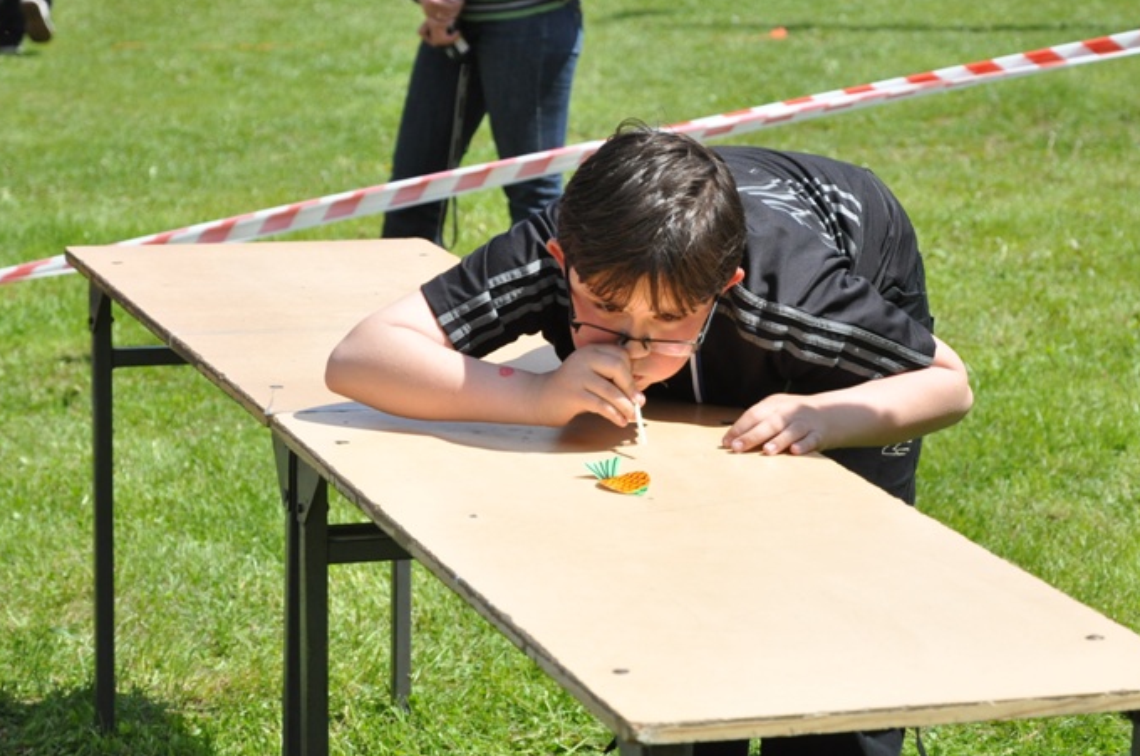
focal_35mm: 120
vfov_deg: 11.4
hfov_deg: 17.1
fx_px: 3794
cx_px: 647
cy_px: 351
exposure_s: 1/4000
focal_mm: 68
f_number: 5.6
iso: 1250
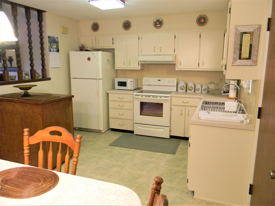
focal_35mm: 28
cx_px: 138
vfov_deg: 49.7
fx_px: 222
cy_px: 103
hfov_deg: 63.4
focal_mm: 5
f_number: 3.5
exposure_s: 1/11.7
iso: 200
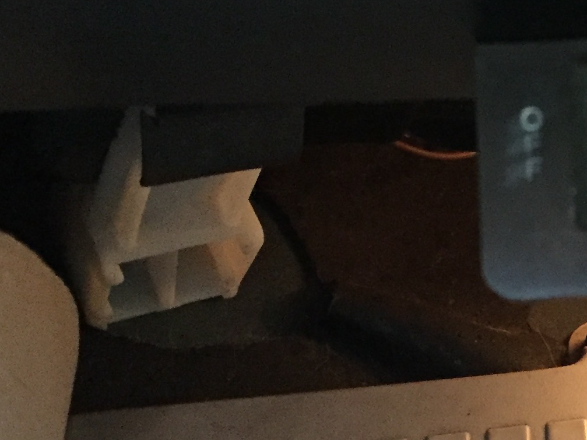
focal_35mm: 94
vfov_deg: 15.7
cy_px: 202
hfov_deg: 18.9
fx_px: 1594
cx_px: 816
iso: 400
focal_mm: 4.15
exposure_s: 1/15
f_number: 2.2
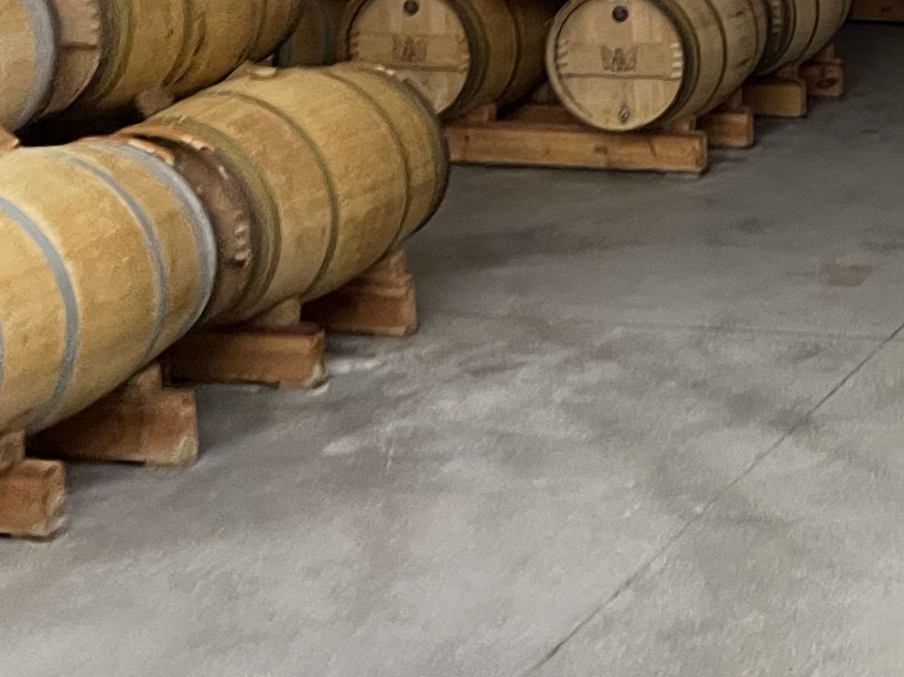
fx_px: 2063
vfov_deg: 18.1
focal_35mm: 79
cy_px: -44
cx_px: 1322
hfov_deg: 21.2
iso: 500
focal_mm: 5.1
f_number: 1.6
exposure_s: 1/33
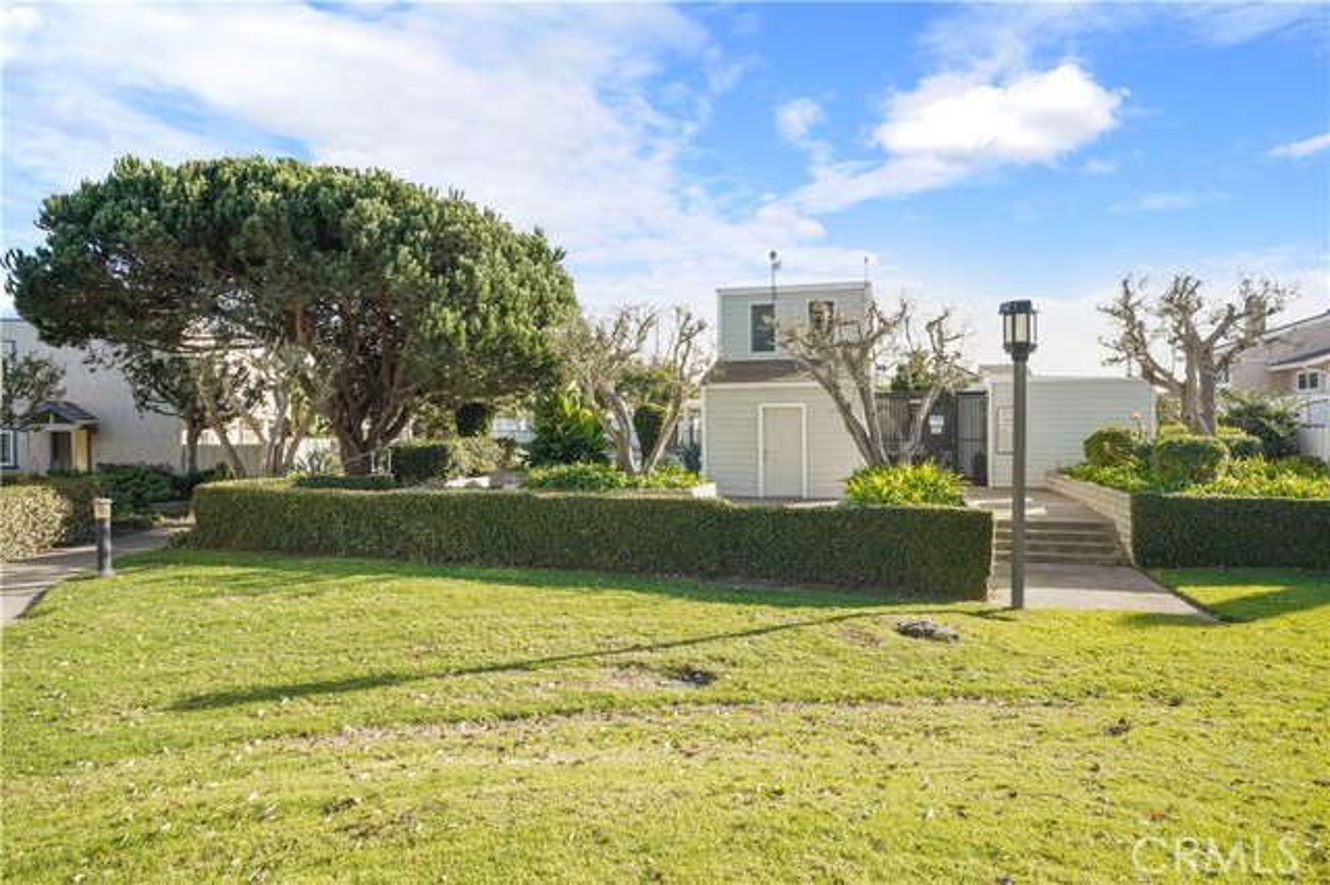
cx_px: 665
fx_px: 775
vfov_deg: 59.4
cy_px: 442
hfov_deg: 81.2
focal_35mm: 21
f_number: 8
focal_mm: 21
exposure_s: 1/500
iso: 1600
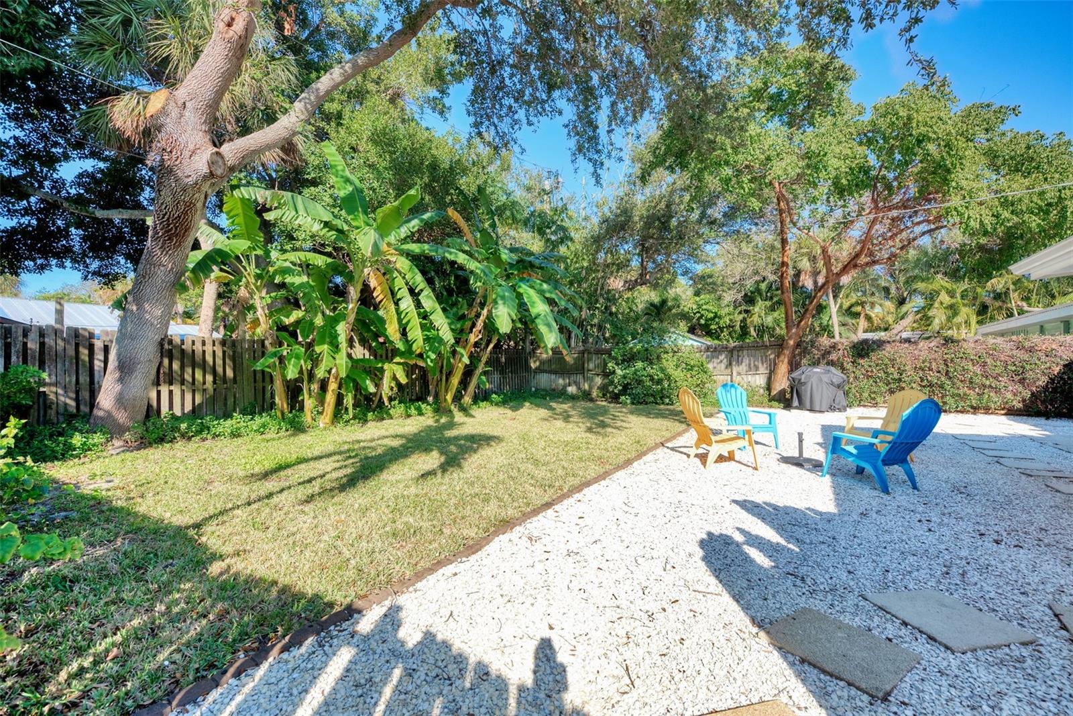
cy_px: 358
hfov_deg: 100.4
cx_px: 536
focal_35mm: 15
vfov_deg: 77.3
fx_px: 447
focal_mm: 15
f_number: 7.1
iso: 400
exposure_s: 1/200
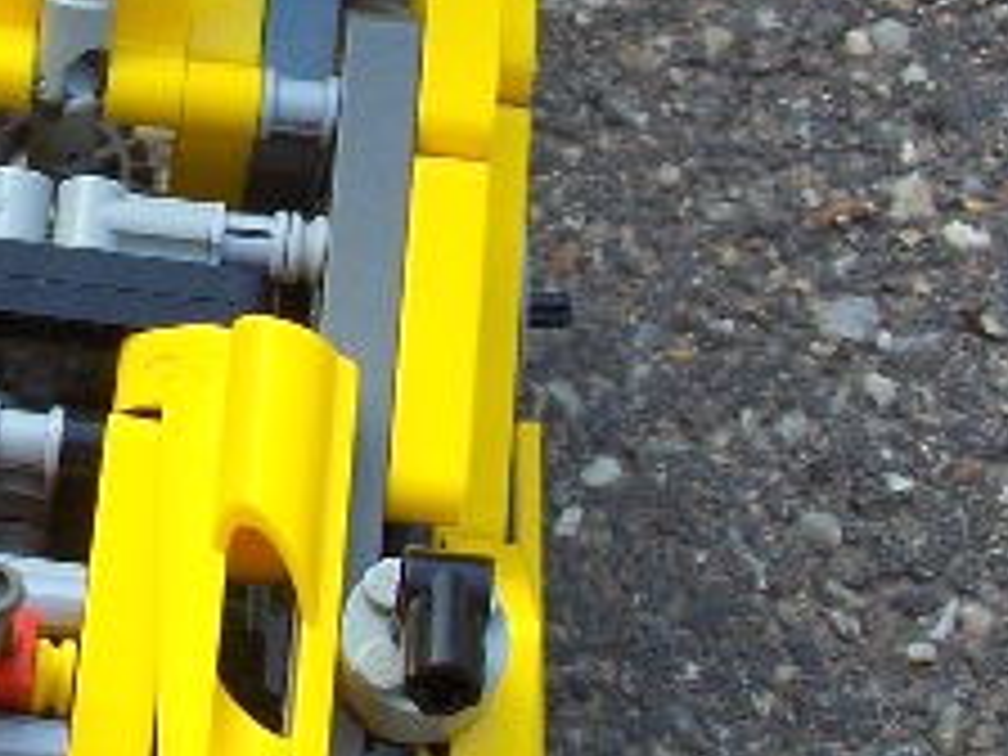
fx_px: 2825
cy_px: 369
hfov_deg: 19.0
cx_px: -243
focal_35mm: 97
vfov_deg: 15.2
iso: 98
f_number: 3
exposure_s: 1/234
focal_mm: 7
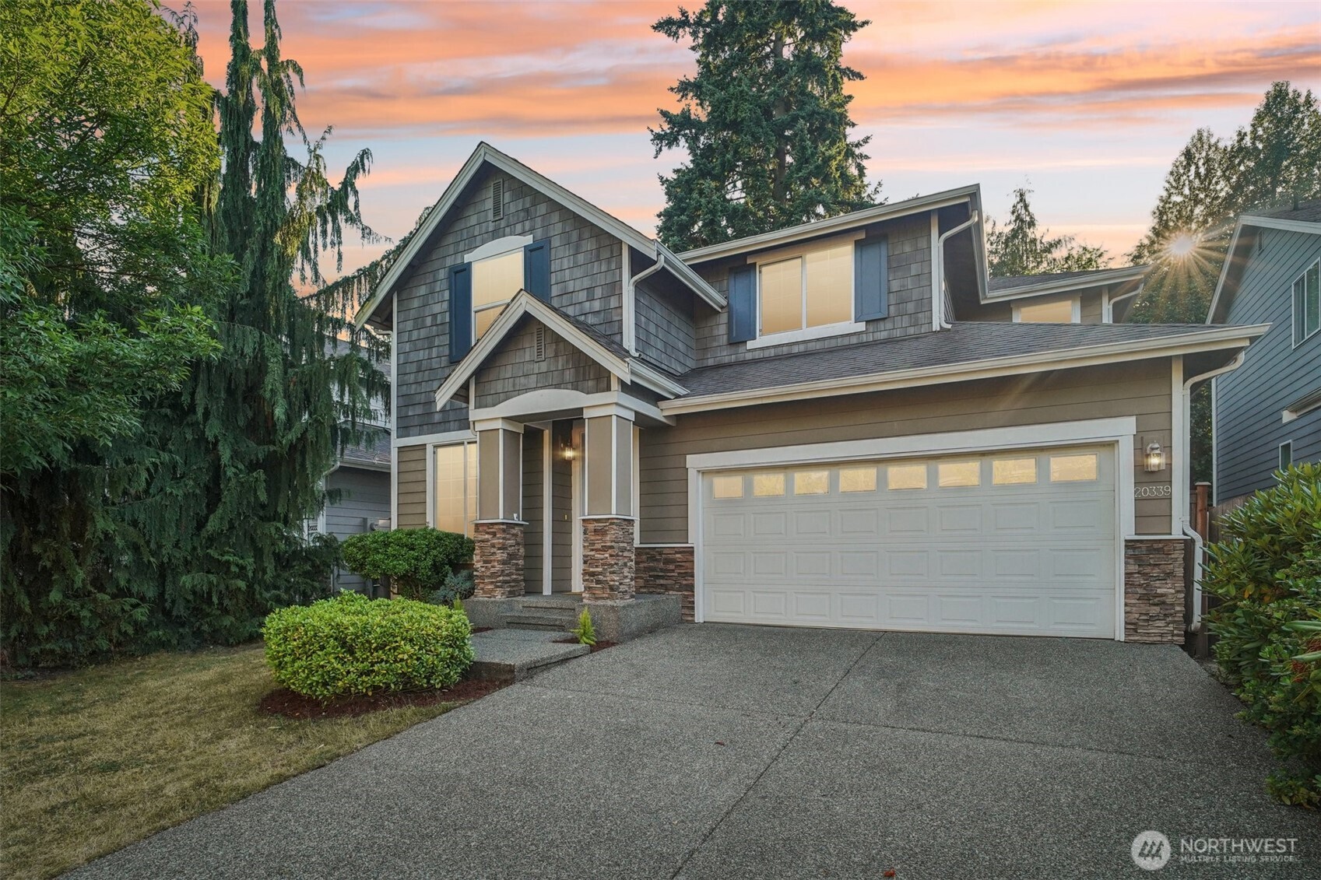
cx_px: 660
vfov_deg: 73.7
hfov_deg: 96.7
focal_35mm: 16
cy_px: 440
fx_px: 587
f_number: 8
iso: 1600
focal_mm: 16
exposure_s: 1/200
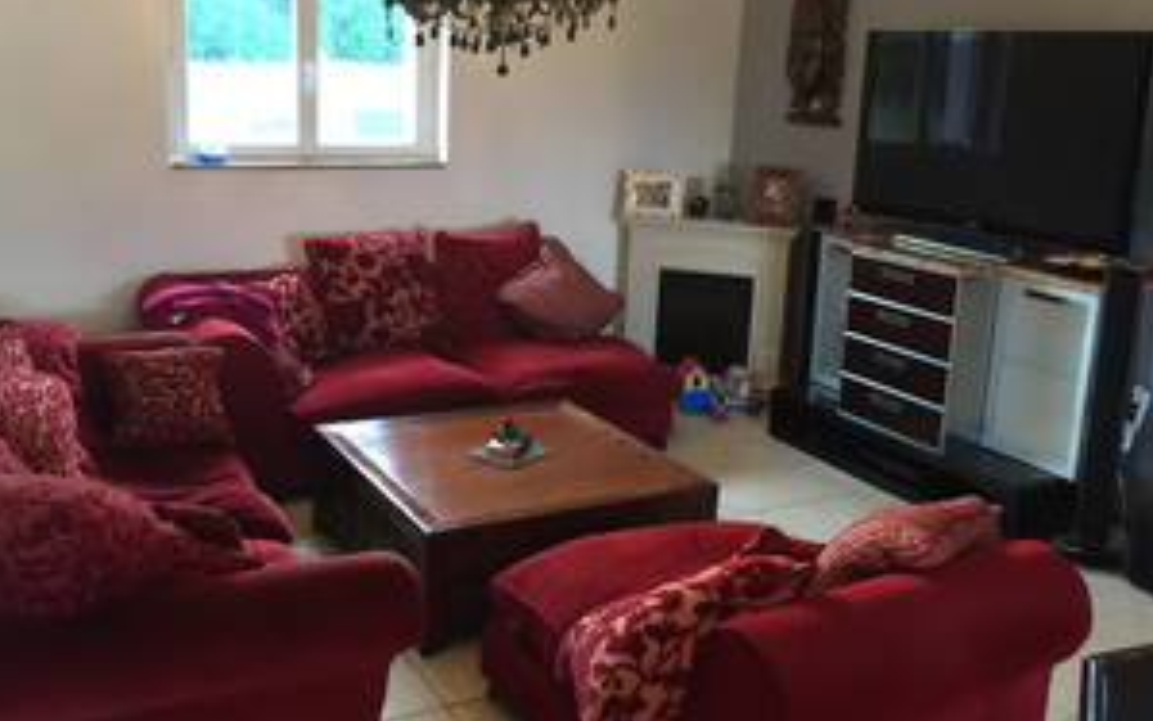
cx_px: 559
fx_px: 1163
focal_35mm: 37
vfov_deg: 34.4
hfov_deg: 52.7
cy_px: 320
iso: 100
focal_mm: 4.15
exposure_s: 1/10
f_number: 2.2
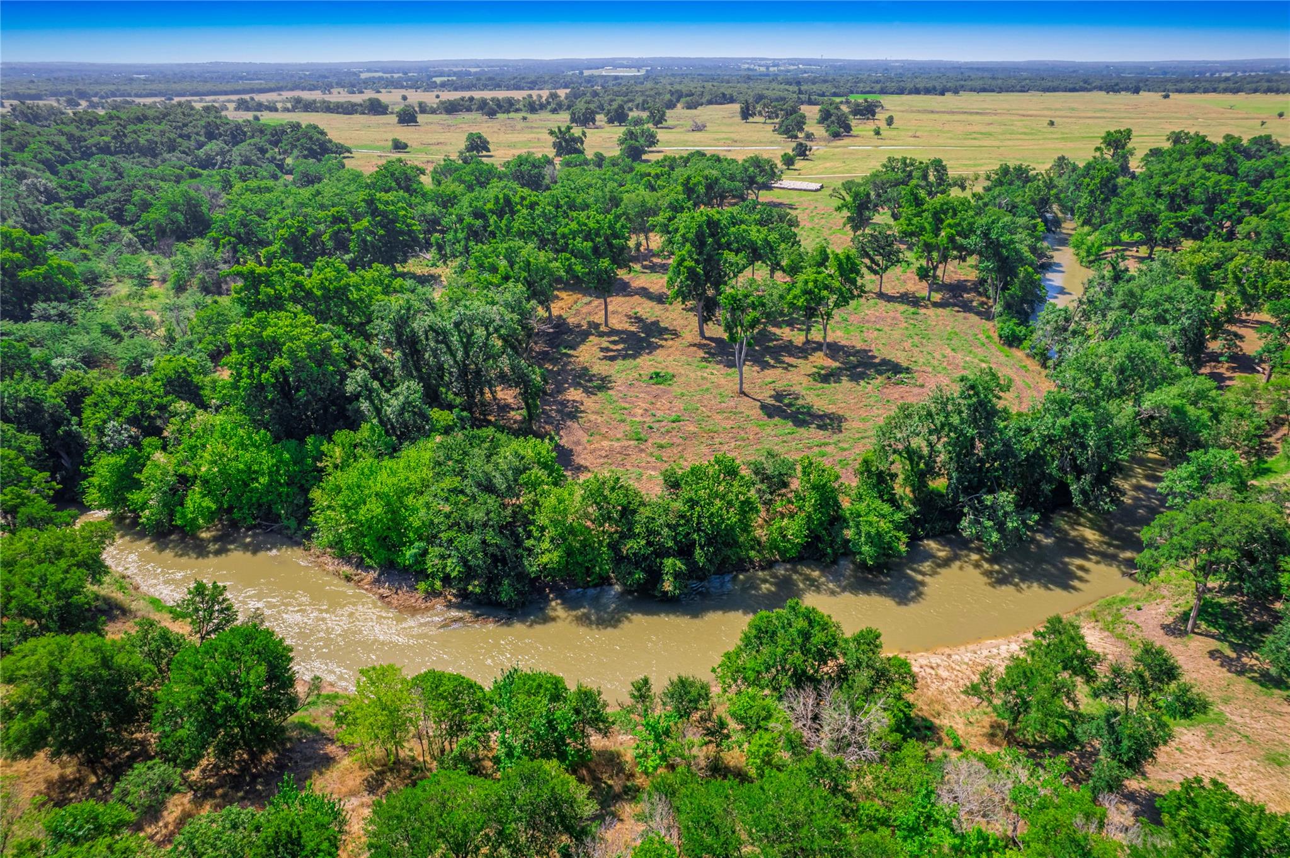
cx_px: 645
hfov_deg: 78.6
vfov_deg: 57.2
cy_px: 429
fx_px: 788
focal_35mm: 22
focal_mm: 8.38
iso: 110
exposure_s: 1/1250
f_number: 2.8
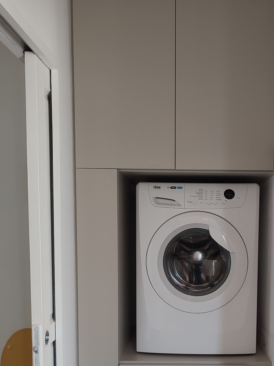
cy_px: 264
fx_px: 412
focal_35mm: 39
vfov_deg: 46.5
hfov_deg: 36.3
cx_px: 192
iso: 121
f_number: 1.89
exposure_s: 1/33
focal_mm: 5.89
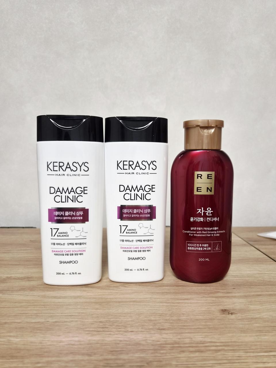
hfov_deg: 58.9
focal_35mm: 23
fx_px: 245
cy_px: 184
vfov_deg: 73.9
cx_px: 138
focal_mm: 5.4
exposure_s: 1/120
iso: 160
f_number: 1.8
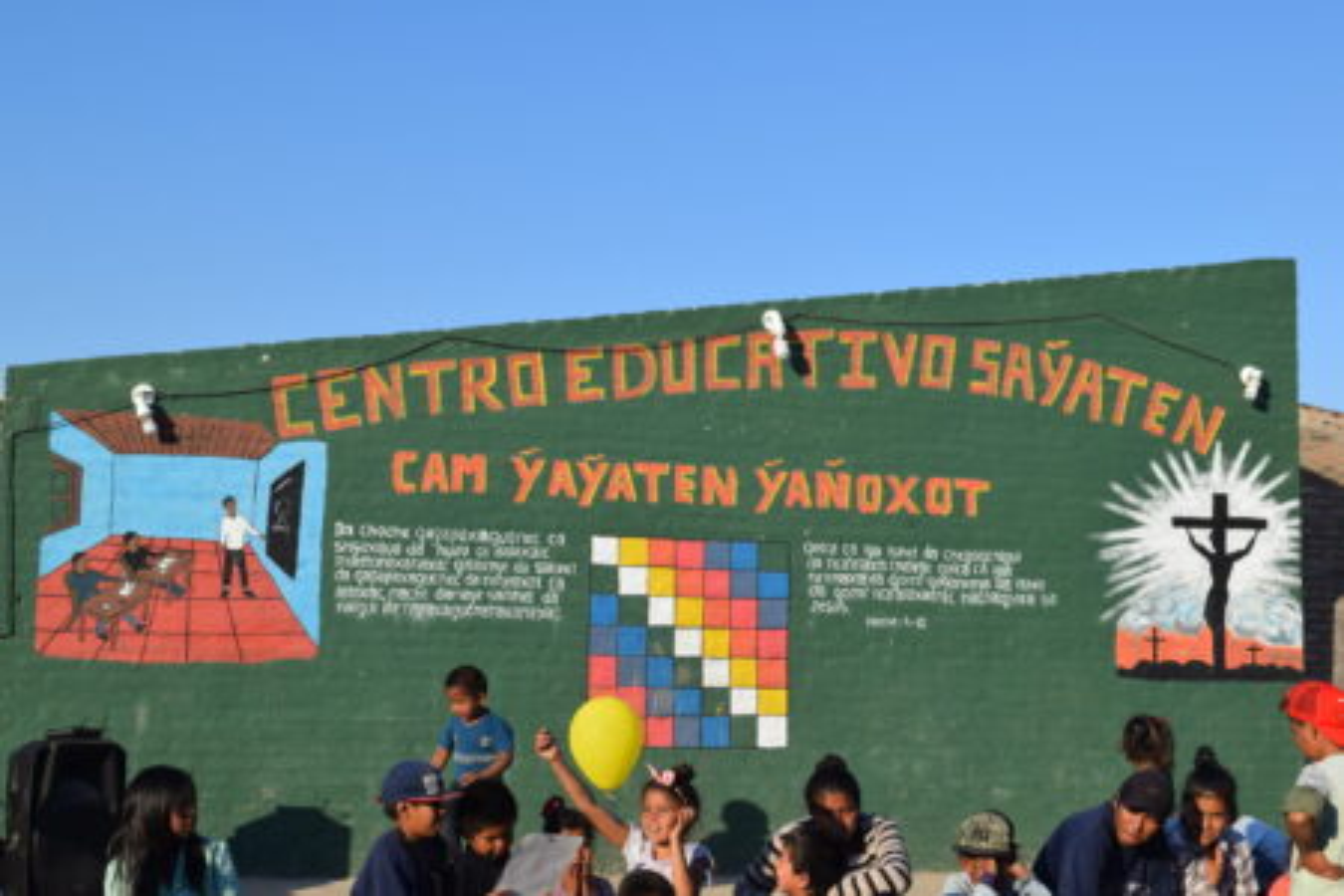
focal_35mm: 52
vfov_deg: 25.8
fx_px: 1960
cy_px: 448
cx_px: 672
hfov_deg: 37.9
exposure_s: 1/400
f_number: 9
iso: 200
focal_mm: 35
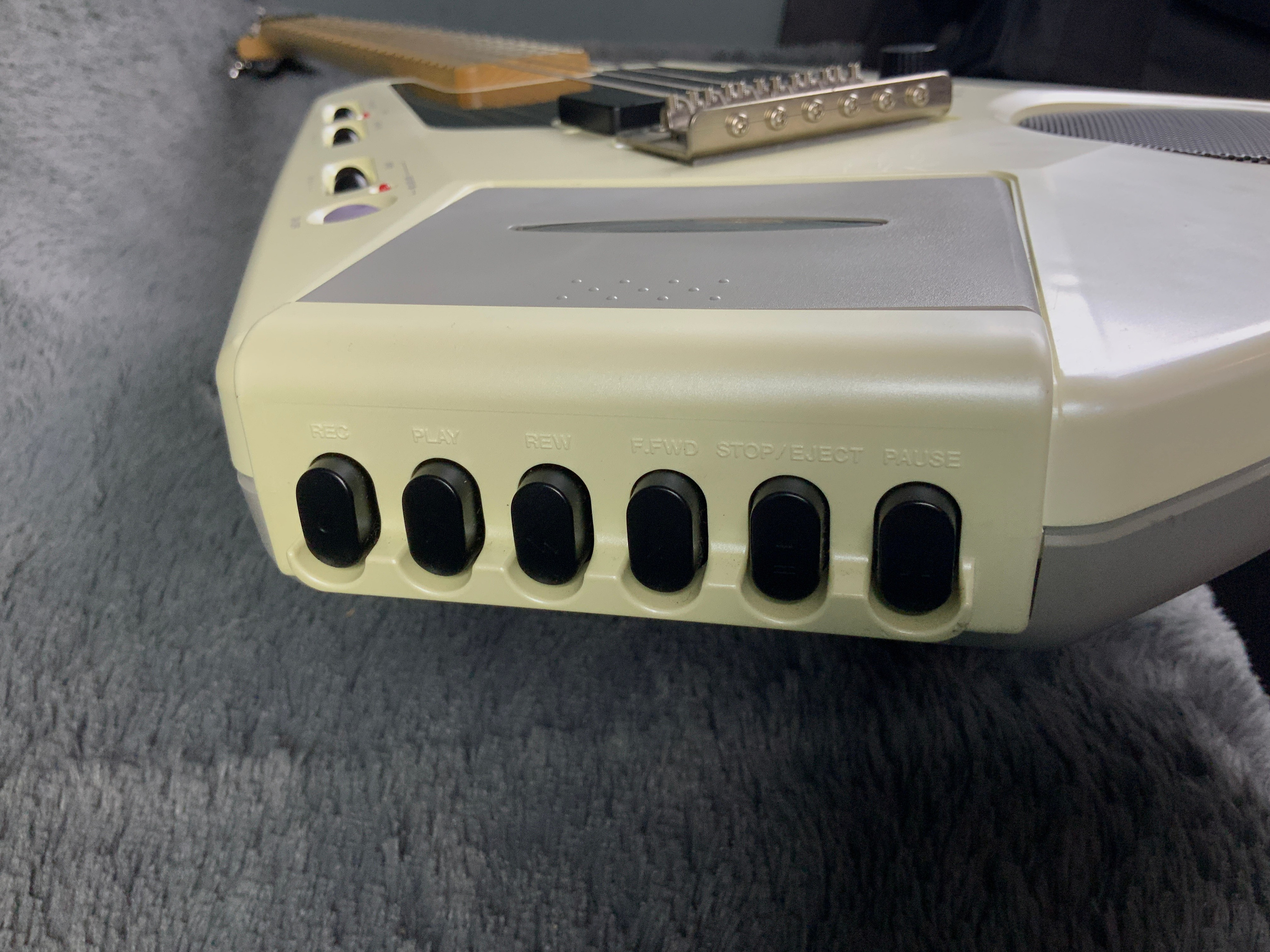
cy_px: 476
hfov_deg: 61.7
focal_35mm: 29
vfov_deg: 48.2
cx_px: 635
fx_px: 1064
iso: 64
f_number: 1.8
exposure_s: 1/100
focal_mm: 3
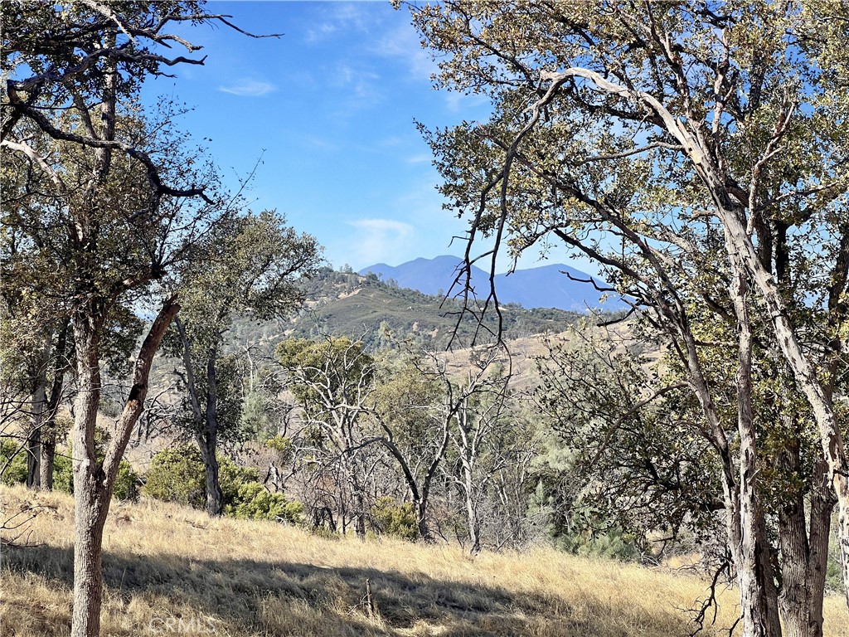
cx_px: 424
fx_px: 1889
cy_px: 318
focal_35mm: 77
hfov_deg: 25.3
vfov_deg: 19.1
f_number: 2.8
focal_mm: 9
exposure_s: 1/492
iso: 32
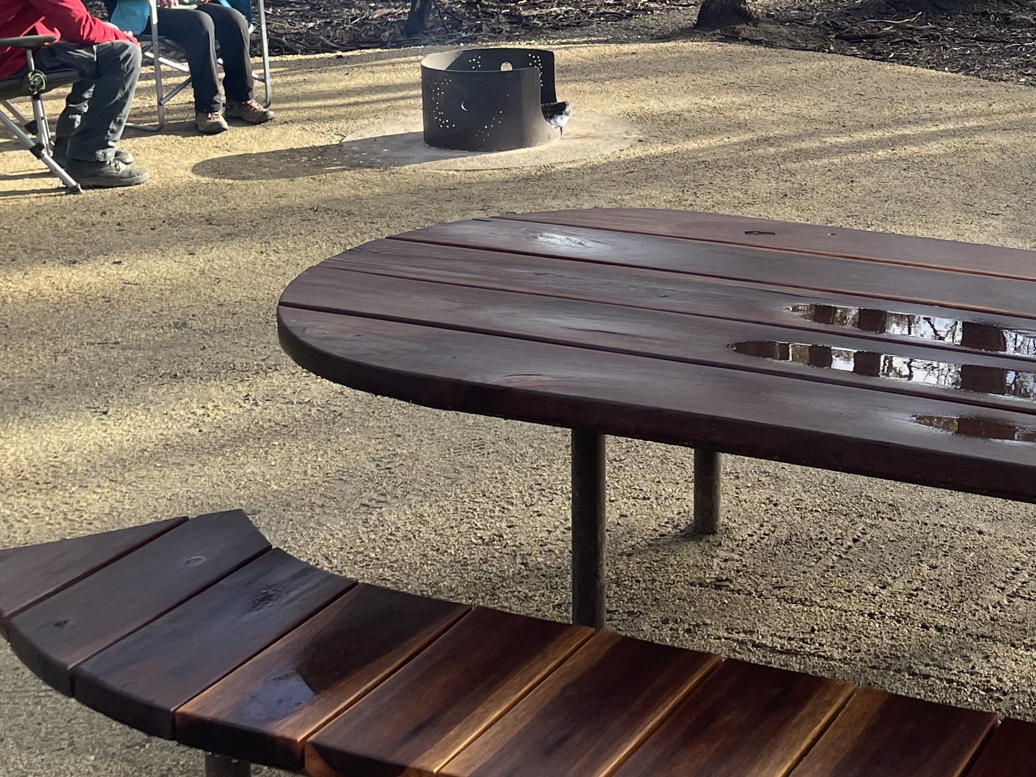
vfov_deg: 22.7
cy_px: 63
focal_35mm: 63
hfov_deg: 29.5
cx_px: 930
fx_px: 1885
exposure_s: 1/561
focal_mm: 4.2
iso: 32
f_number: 1.6
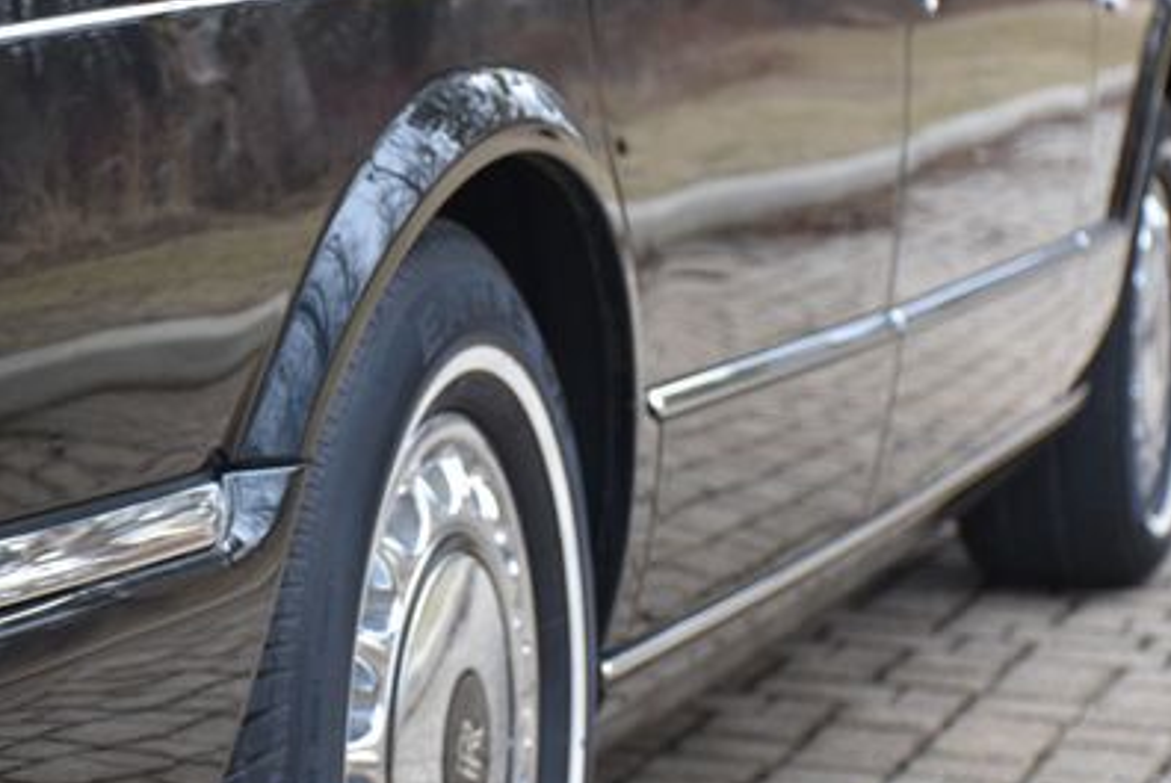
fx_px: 4103
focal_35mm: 126
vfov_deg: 10.9
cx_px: 328
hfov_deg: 16.2
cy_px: 366
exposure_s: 1/60
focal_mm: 52
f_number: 4.8
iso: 560
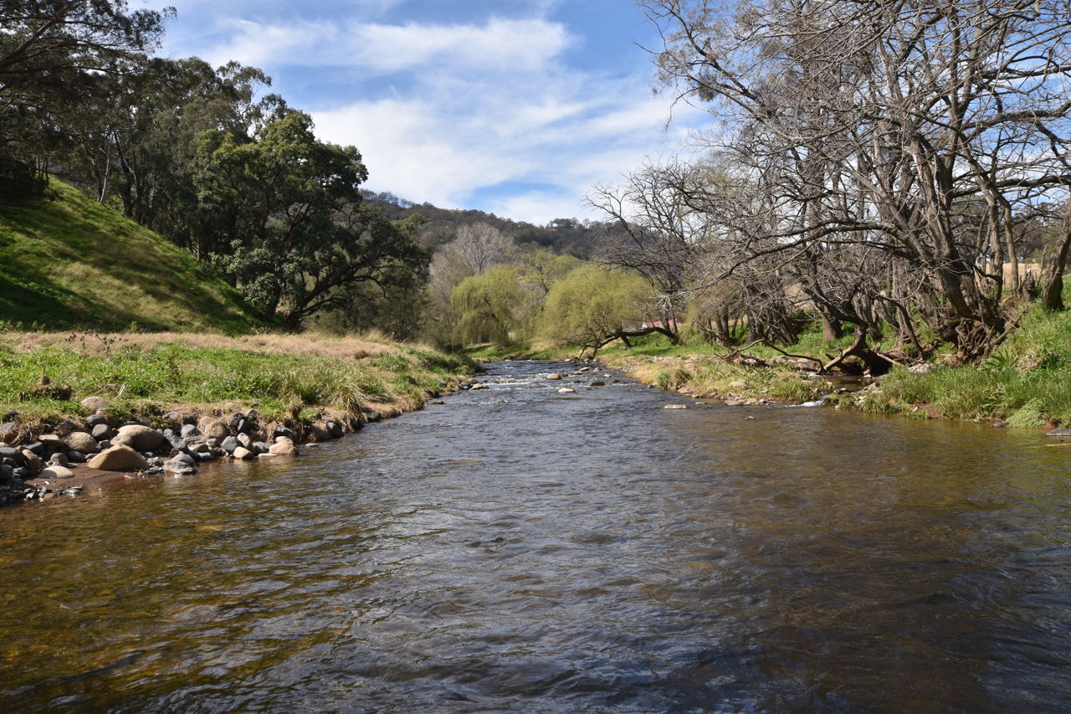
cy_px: 357
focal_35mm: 30
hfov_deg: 61.9
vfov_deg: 43.6
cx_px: 536
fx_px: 892
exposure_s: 1/200
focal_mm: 20
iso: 100
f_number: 8
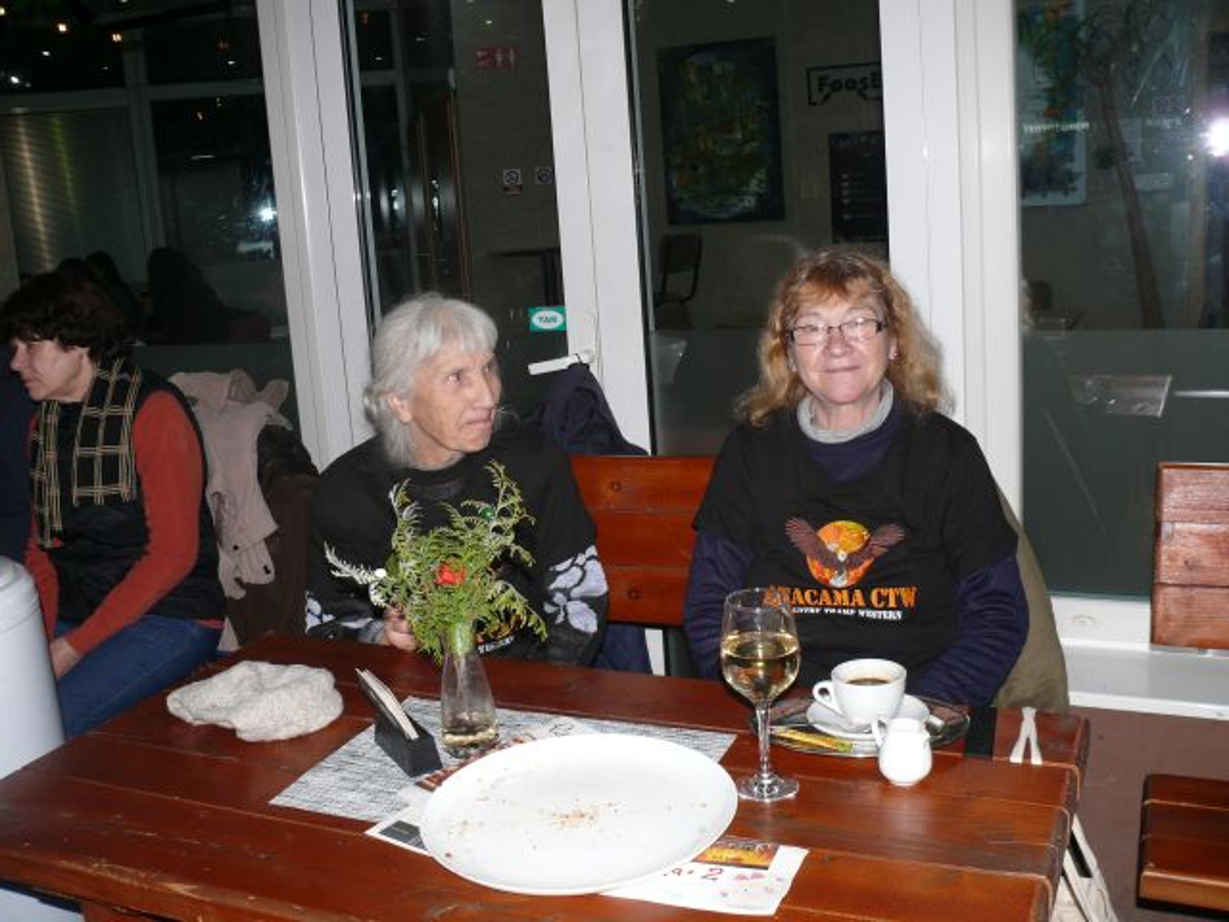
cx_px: 614
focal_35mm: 35
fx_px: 1243
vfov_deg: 40.7
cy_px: 461
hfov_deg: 52.6
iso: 100
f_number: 2.8
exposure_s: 1/30
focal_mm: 7.4
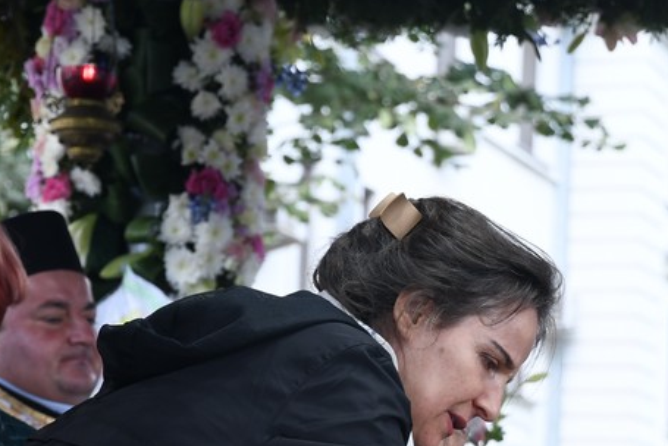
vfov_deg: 8.2
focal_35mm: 166
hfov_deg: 12.4
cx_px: 380
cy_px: 534
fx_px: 3082
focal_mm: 42
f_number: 3.5
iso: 320
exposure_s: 1/200
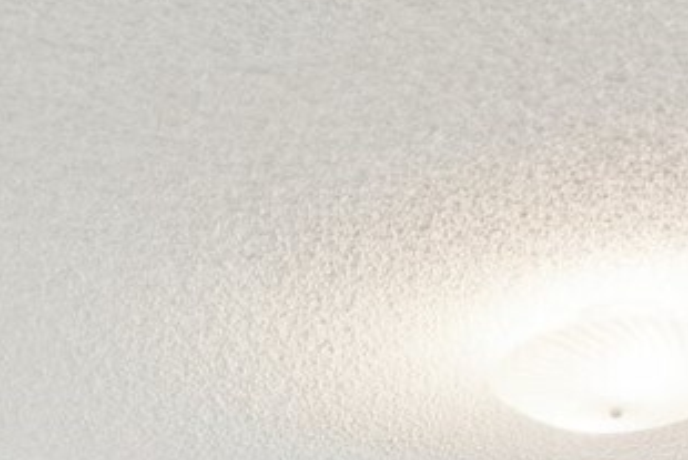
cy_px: 974
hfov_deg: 24.4
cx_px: 156
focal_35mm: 82
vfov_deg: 13.7
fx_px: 1568
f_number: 9
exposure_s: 1/30
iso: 1600
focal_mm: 10
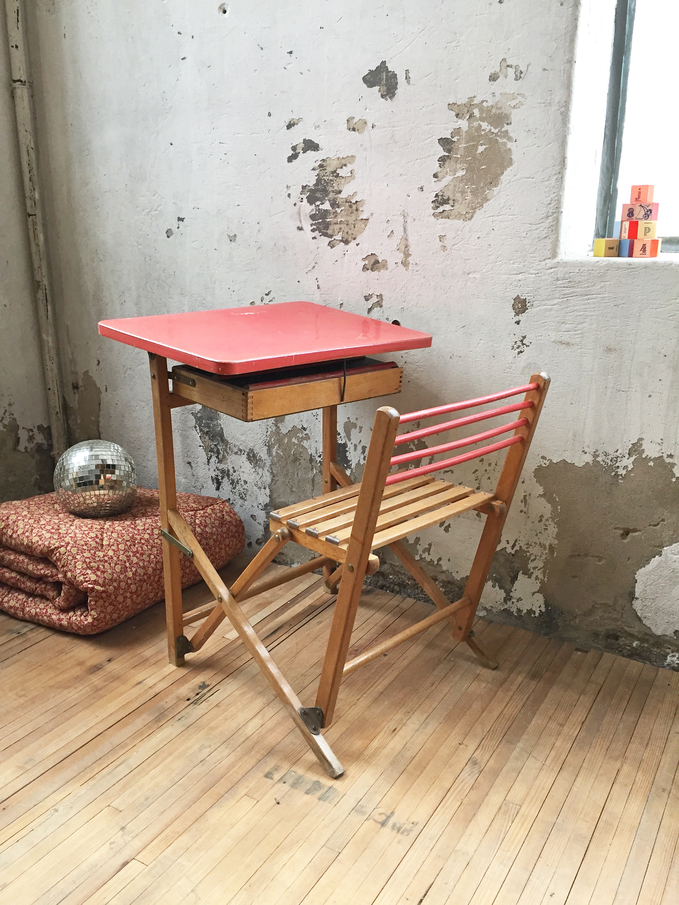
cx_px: 340
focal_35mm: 29
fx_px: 758
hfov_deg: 48.2
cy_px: 452
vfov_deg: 61.7
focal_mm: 4.15
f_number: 2.2
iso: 80
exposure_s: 1/33
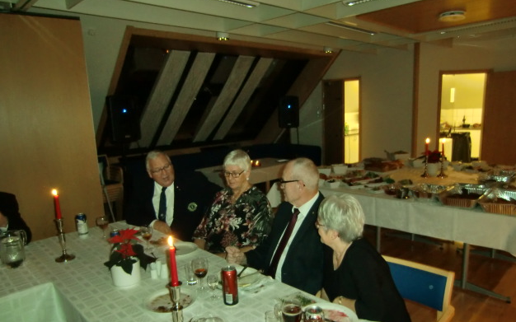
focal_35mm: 26
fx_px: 366
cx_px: 257
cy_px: 193
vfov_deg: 47.3
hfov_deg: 70.4
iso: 400
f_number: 3.2
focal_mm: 4.3
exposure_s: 1/25
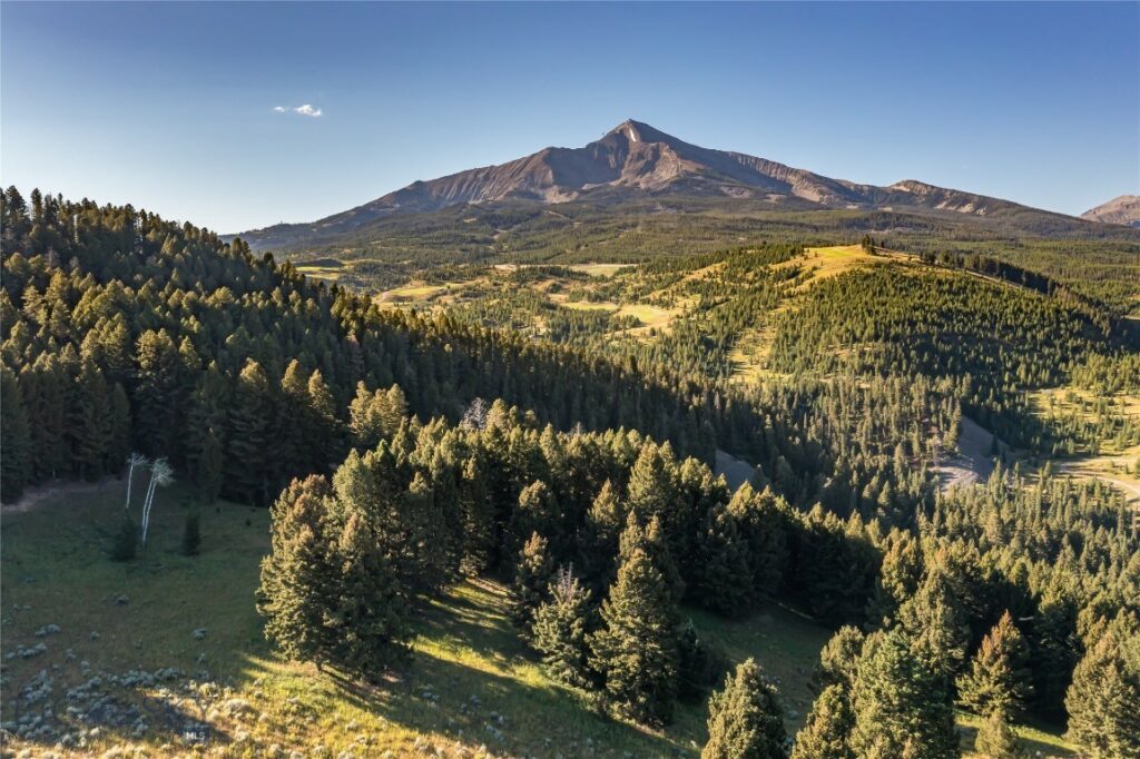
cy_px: 380
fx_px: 886
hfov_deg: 65.5
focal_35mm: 28
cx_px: 570
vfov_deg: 46.4
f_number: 8
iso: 100
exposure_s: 1/120
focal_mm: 10.26
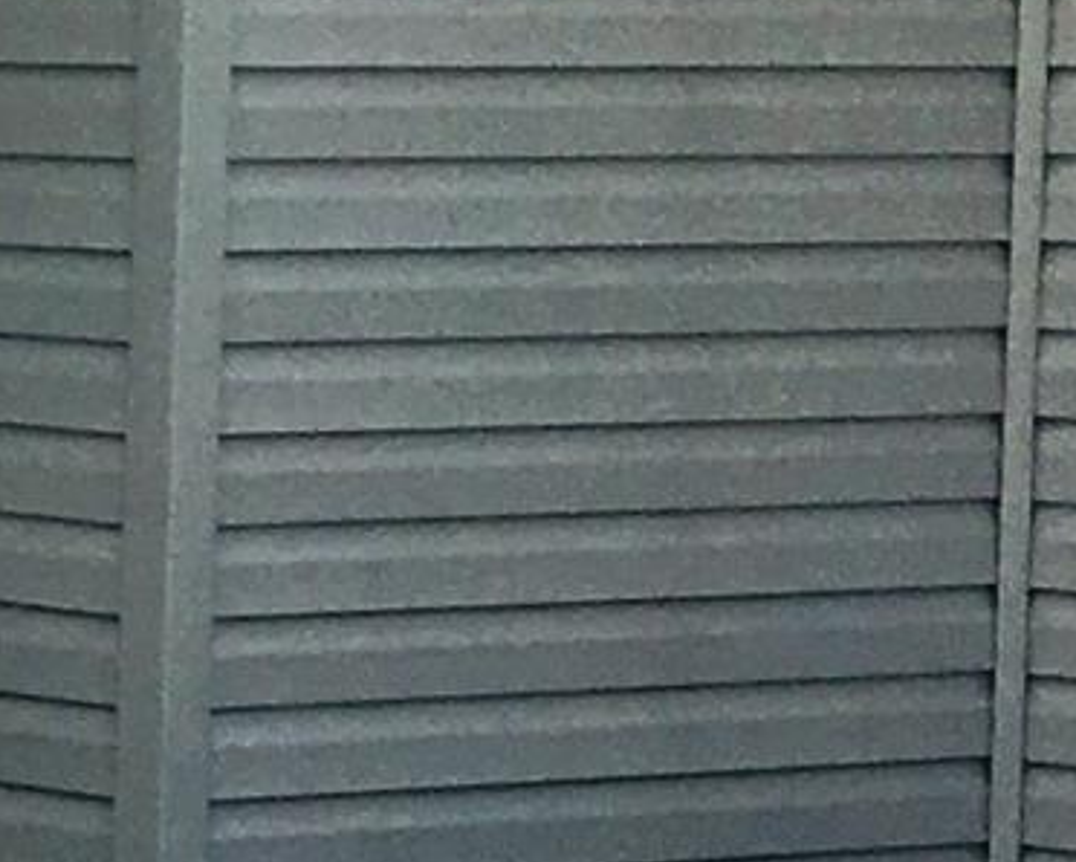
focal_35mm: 228
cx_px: -2887
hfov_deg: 6.9
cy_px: 205
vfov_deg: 6.8
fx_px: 7265
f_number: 2.2
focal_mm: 4.15
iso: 25
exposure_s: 1/2137
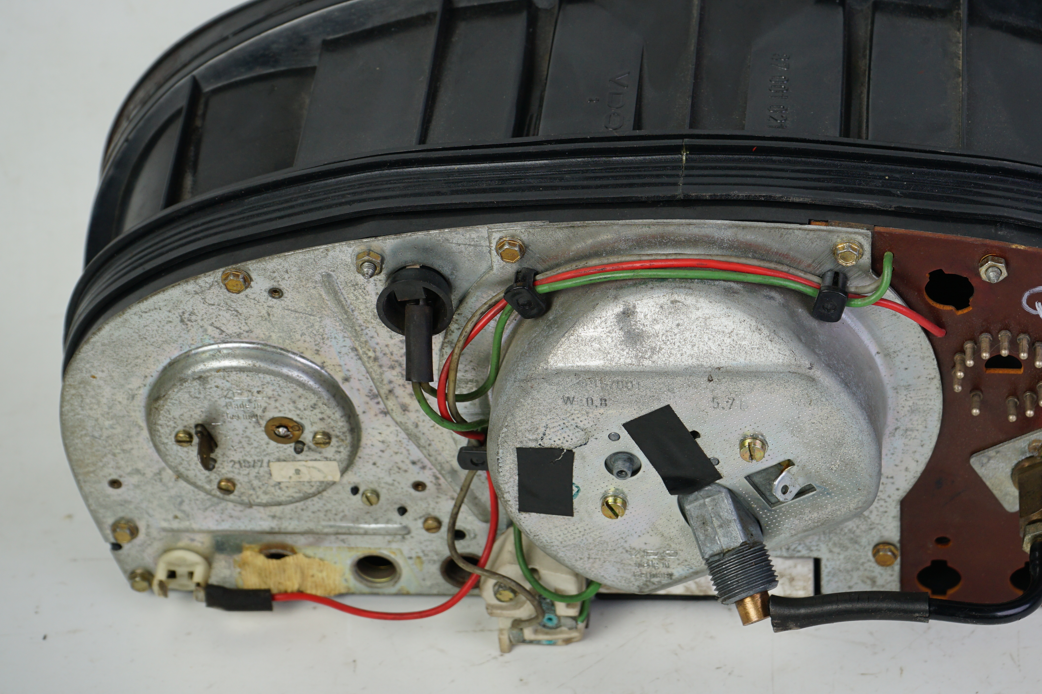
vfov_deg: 13.8
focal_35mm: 99
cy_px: 282
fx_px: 2865
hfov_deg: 20.6
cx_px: 681
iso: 200
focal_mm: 70
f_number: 8
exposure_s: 1/160
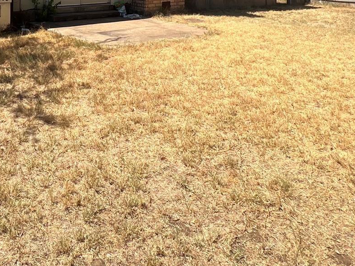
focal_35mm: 34
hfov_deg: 52.4
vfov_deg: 34.5
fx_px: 349
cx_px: 104
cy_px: -44
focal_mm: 1.57
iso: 32
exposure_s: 1/1292
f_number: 1.8
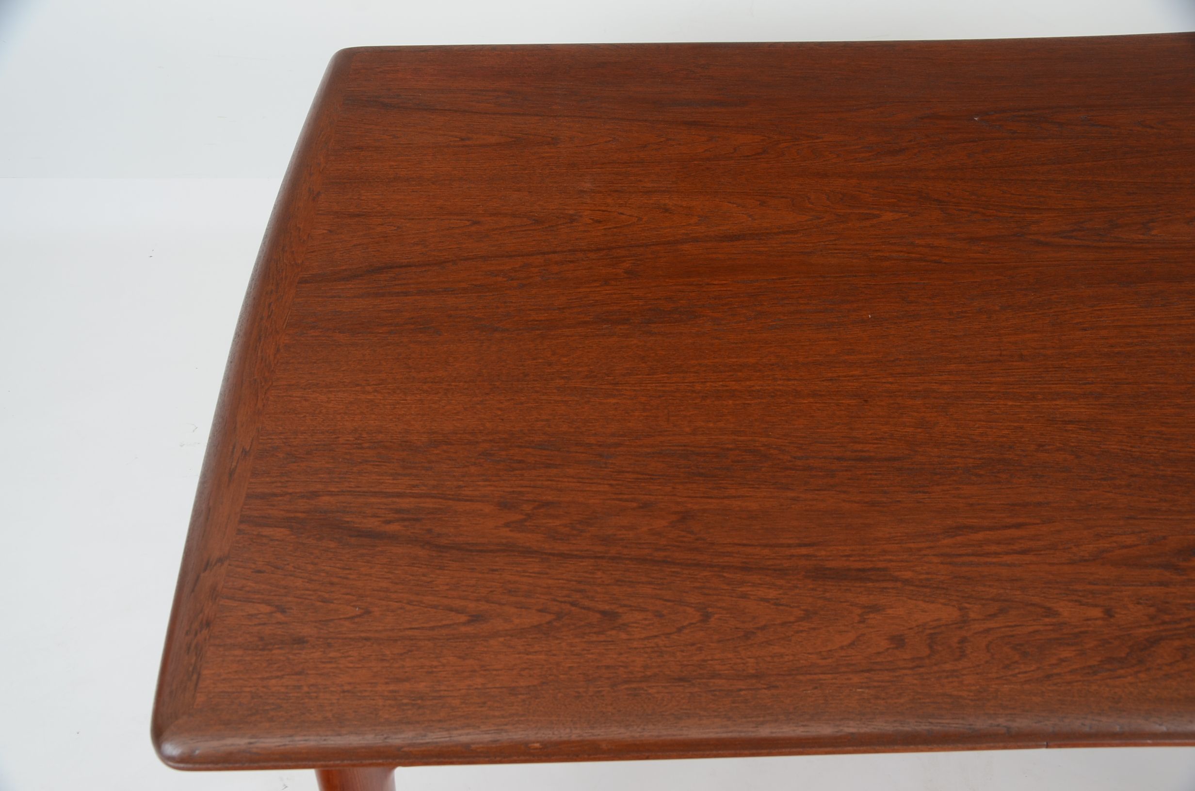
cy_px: 396
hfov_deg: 53.2
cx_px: 598
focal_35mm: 36
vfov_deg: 36.7
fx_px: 1193
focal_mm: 24
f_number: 7.1
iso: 200
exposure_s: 1/80
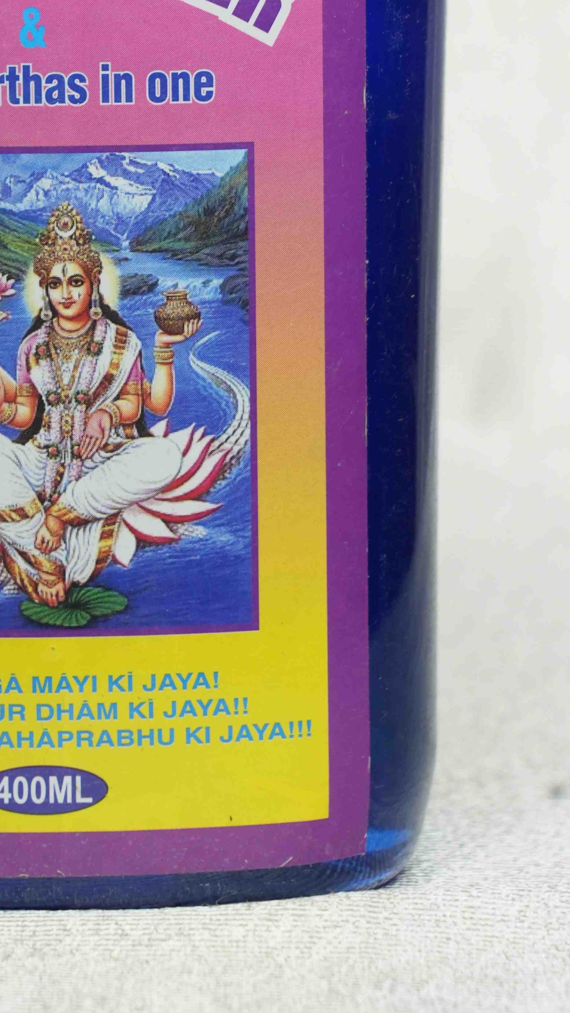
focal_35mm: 233
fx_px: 6260
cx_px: 90
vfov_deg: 9.2
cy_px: -30
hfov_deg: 5.2
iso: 1250
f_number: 9
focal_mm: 105
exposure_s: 1/125
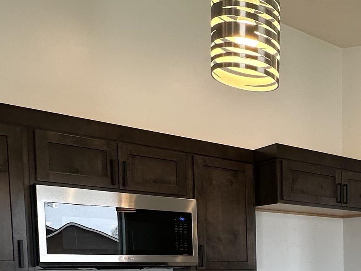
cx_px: 446
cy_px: 292
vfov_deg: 28.3
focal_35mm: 47
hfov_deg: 32.5
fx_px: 490
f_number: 2.2
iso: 50
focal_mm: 2.22
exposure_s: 1/120
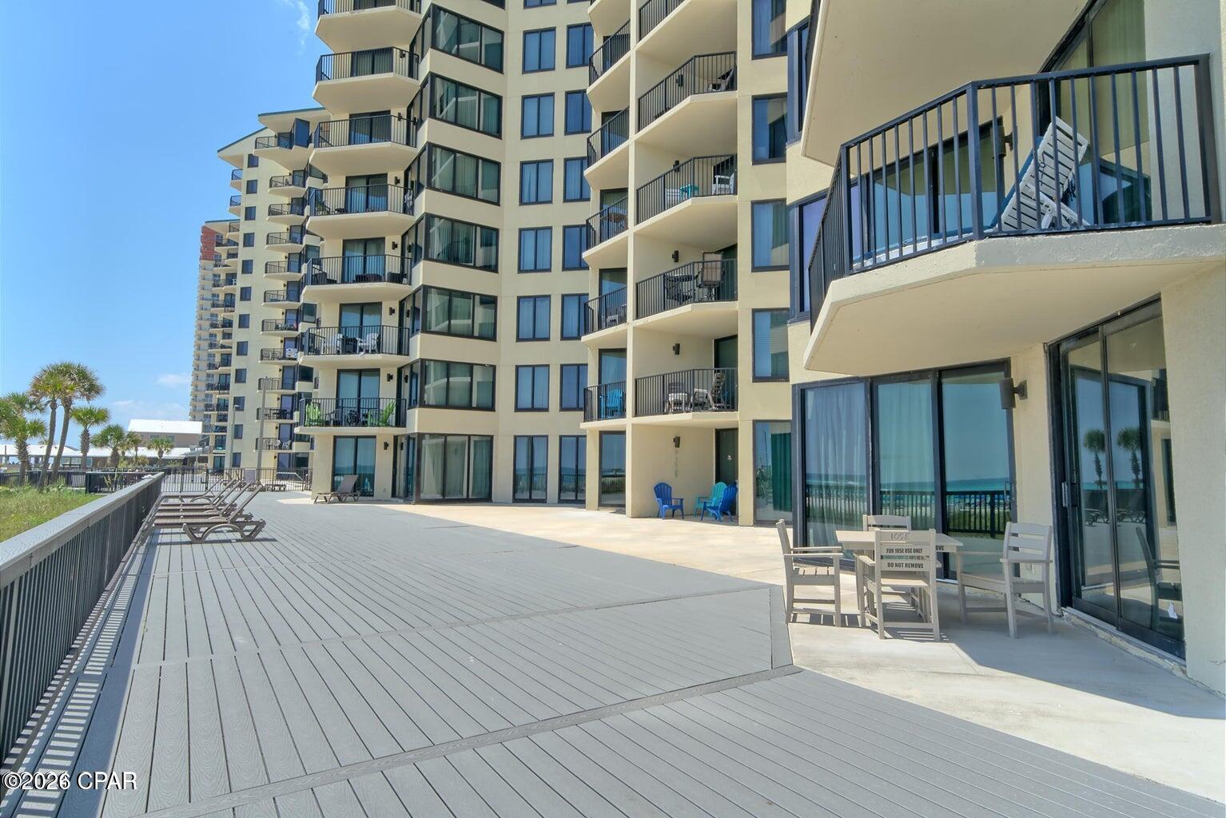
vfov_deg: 62.0
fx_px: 681
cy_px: 409
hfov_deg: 84.0
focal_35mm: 20
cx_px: 613
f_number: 19
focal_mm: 20
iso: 200
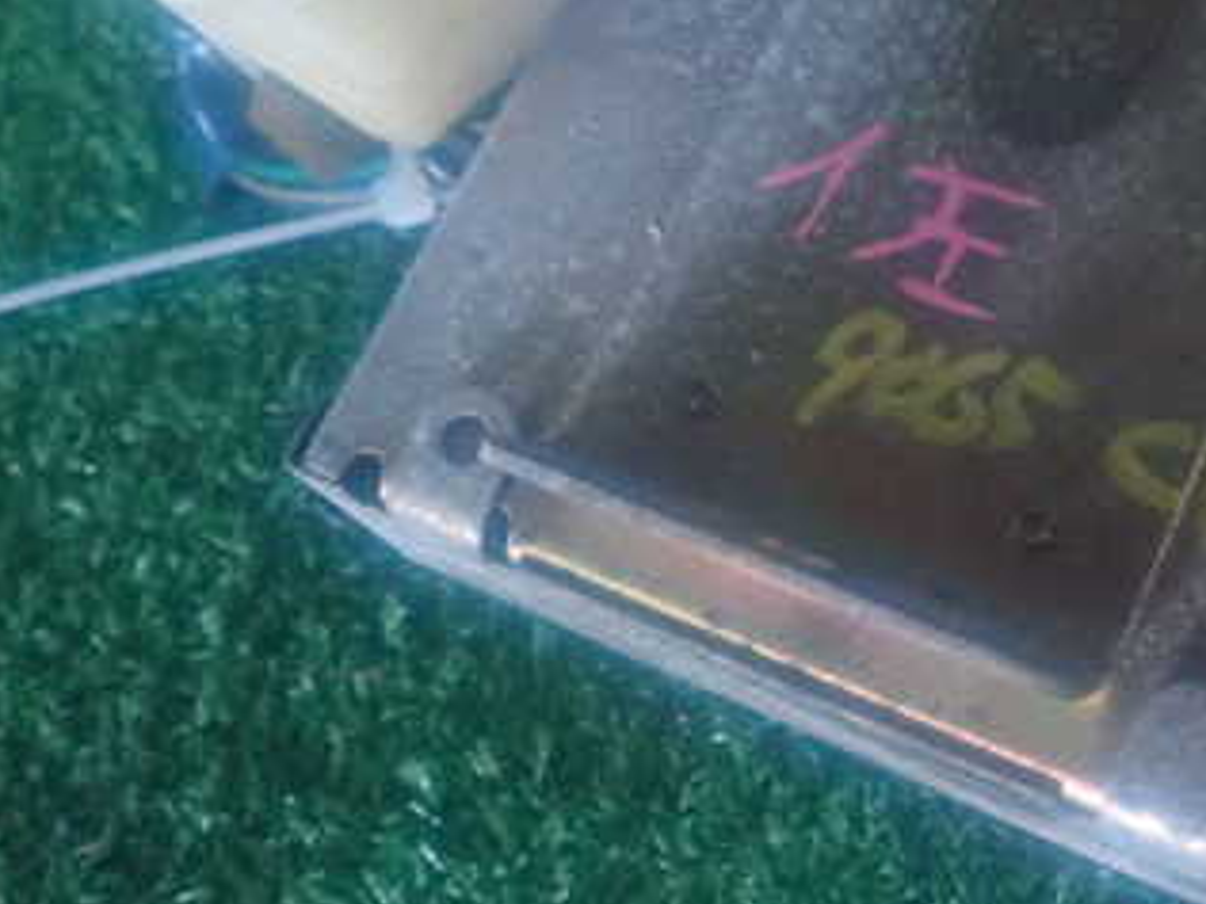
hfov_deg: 32.8
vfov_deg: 25.5
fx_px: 1986
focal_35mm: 57
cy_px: 298
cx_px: 981
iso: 800
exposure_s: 1/50
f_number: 2.3
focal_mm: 5.5
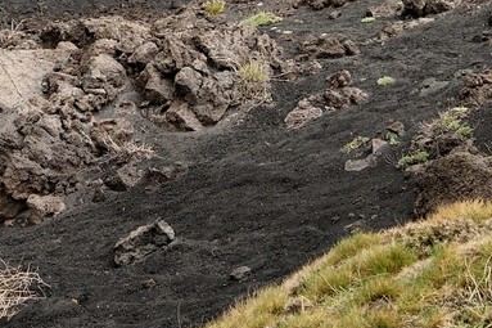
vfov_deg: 6.4
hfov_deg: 9.8
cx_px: 238
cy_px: -306
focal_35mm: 209
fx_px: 2855
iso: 800
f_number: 8
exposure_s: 1/250
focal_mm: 50
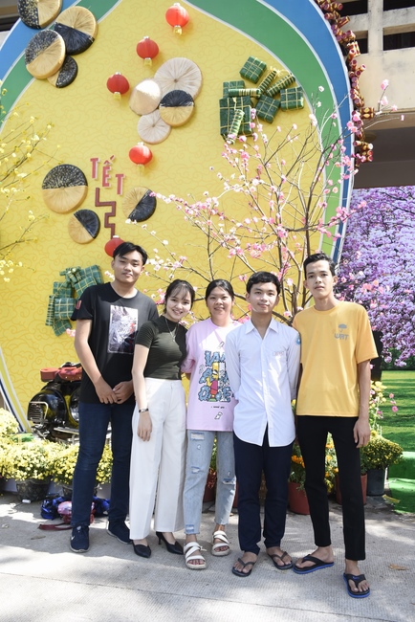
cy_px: 311
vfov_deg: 61.9
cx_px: 208
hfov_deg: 43.6
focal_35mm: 30
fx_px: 518
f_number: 5.6
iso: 160
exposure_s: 1/200
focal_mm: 20
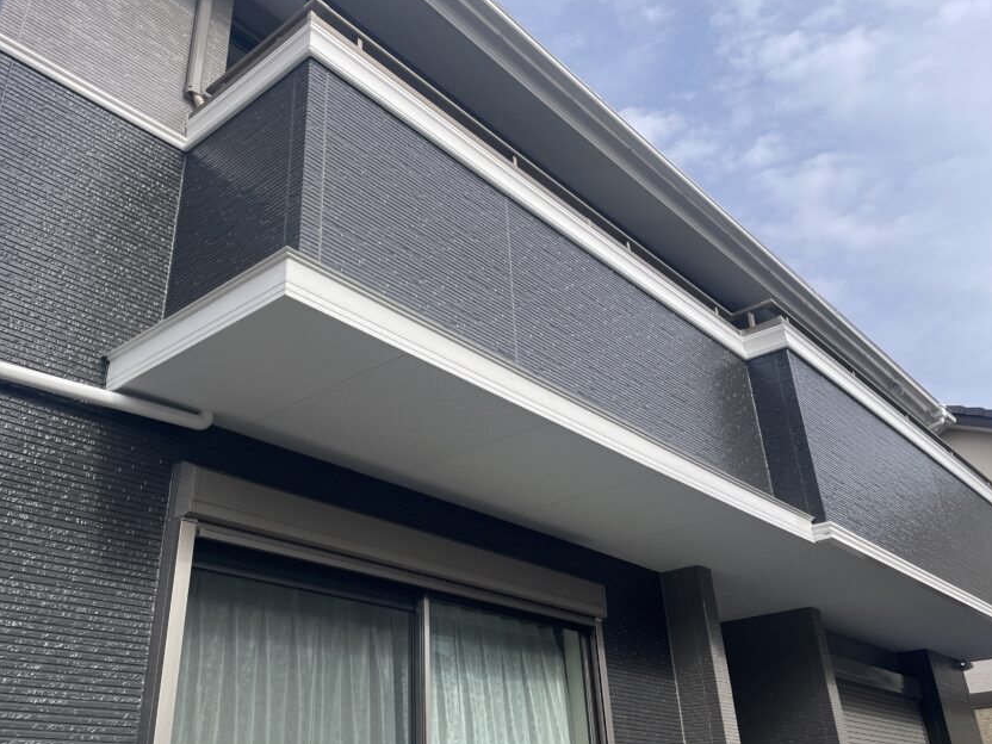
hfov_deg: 56.7
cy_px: 340
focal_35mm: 32
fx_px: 917
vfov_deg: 44.1
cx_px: 455
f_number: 1.6
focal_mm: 4.2
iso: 32
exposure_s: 1/2353
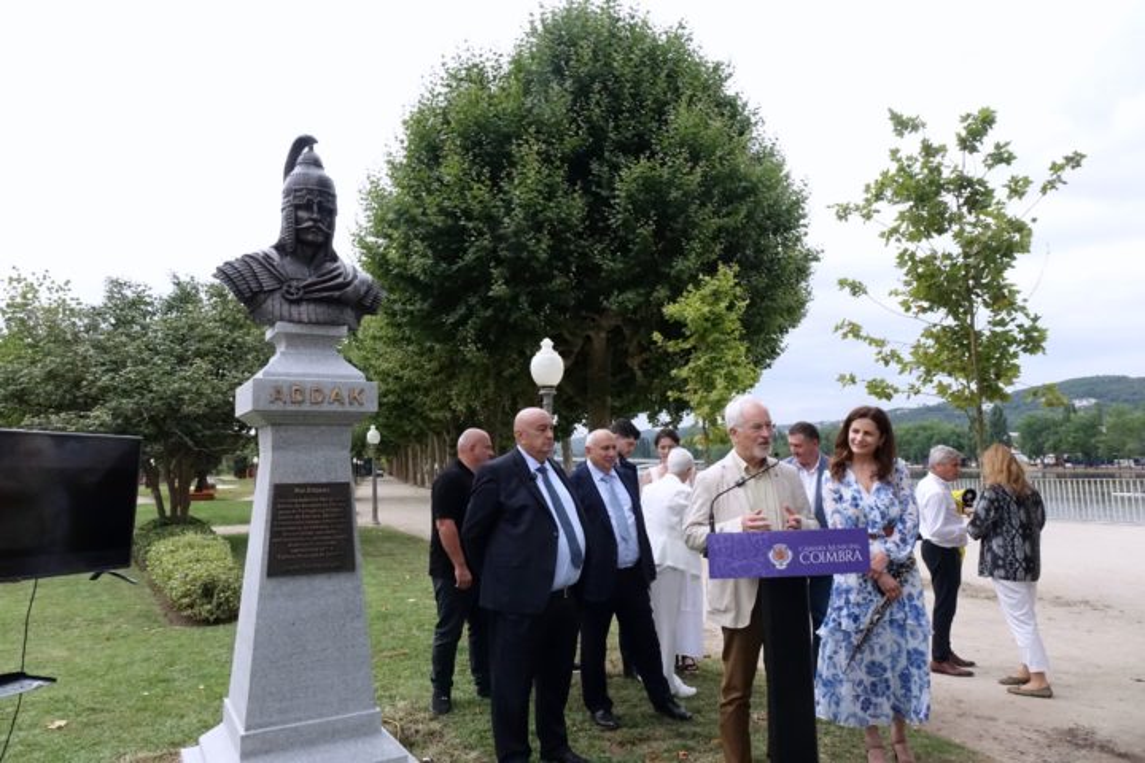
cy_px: 382
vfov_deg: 53.1
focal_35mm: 24
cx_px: 572
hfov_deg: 73.7
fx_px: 763
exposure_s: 1/500
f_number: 5.6
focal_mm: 8.8
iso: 2000
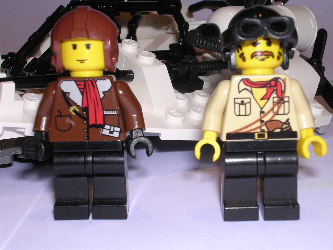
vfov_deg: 23.3
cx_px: 166
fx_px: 606
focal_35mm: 63
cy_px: 125
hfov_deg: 30.7
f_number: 7
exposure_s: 1/60.1
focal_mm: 9.6
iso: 100
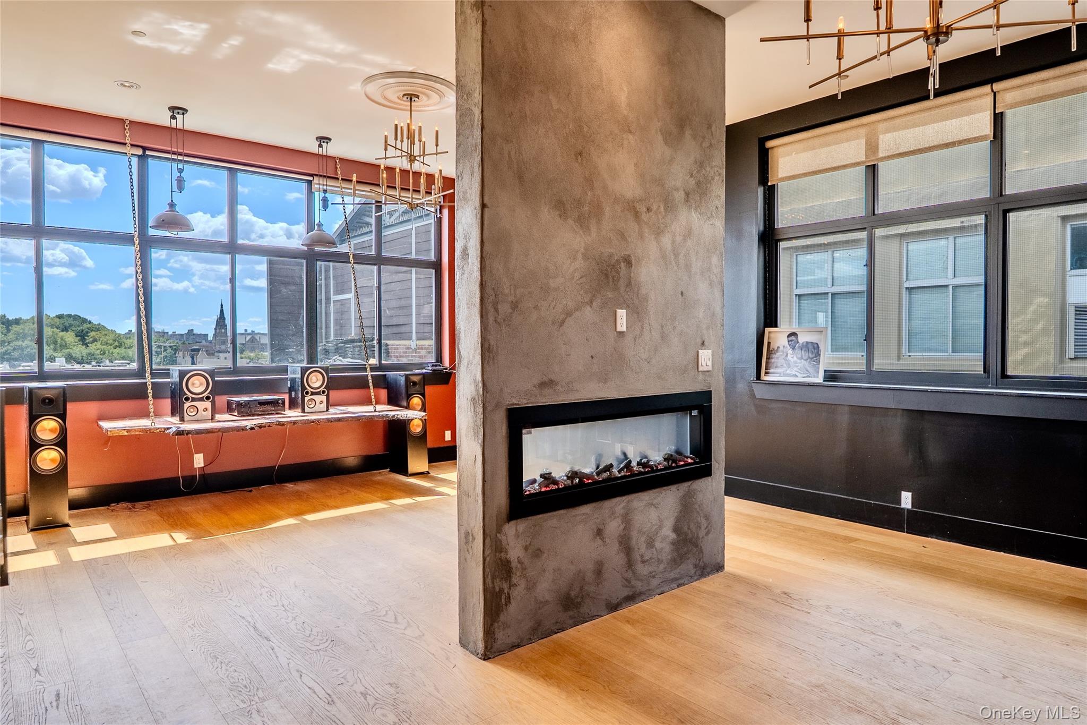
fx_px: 634
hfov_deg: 81.2
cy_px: 362
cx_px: 544
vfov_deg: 59.5
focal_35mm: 21
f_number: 4
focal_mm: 14
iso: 160
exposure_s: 1/4000
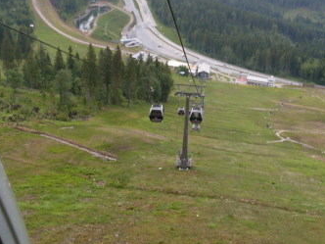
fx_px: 516
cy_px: 93
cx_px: 212
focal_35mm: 55
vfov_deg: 26.5
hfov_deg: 34.7
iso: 80
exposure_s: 1/350
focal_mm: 6.3
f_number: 2.8
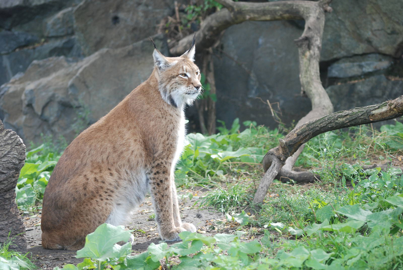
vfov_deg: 8.3
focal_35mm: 165
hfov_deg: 12.4
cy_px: 135
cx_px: 202
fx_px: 1849
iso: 320
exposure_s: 1/125
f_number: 4.2
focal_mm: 110
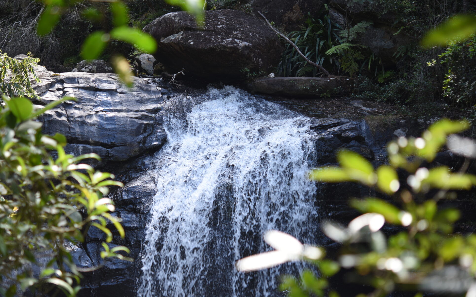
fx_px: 1051
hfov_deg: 25.5
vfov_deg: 16.1
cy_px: 188
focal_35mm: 81
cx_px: 213
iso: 100
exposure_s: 1/160
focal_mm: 60
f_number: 3.2
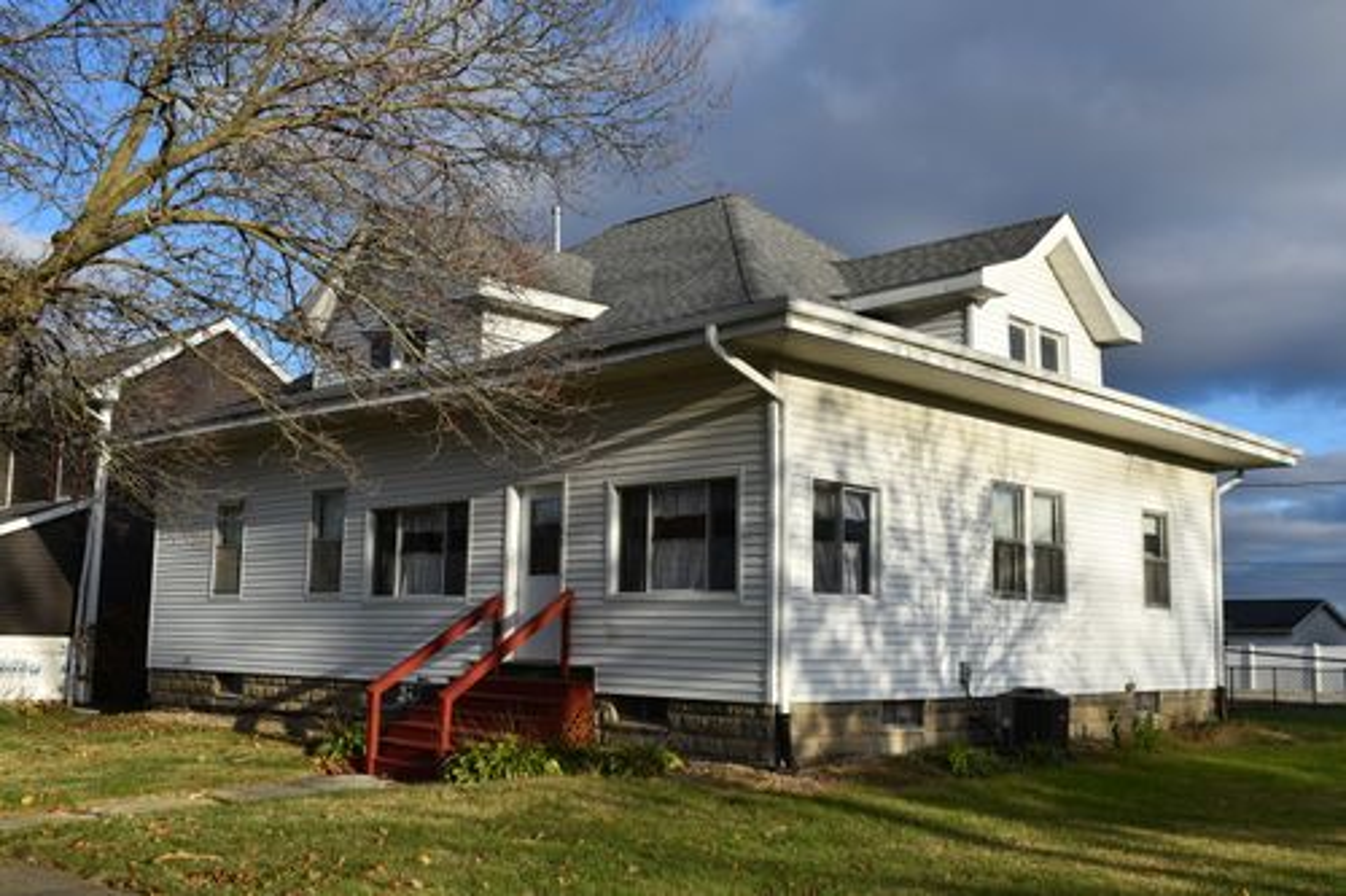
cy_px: 448
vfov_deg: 36.8
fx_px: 1345
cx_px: 673
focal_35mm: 36
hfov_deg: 53.1
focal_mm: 24
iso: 100
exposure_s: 1/250
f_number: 8
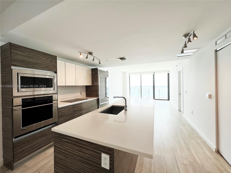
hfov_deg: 106.2
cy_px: 86
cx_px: 116
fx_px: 87
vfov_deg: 89.9
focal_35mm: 13
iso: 32
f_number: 1.8
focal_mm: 1.57
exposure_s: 1/256
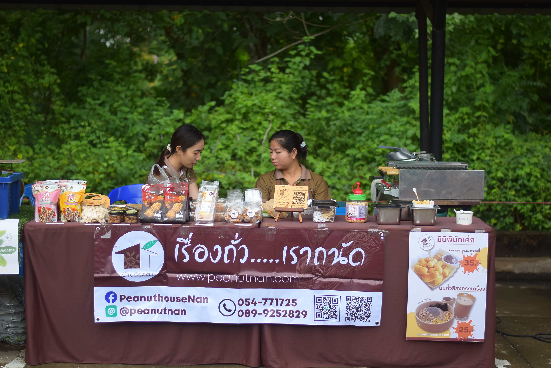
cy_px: 184
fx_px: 1148
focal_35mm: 75
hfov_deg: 27.0
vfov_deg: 18.2
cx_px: 276
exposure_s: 1/2000
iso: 400
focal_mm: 50
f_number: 1.8
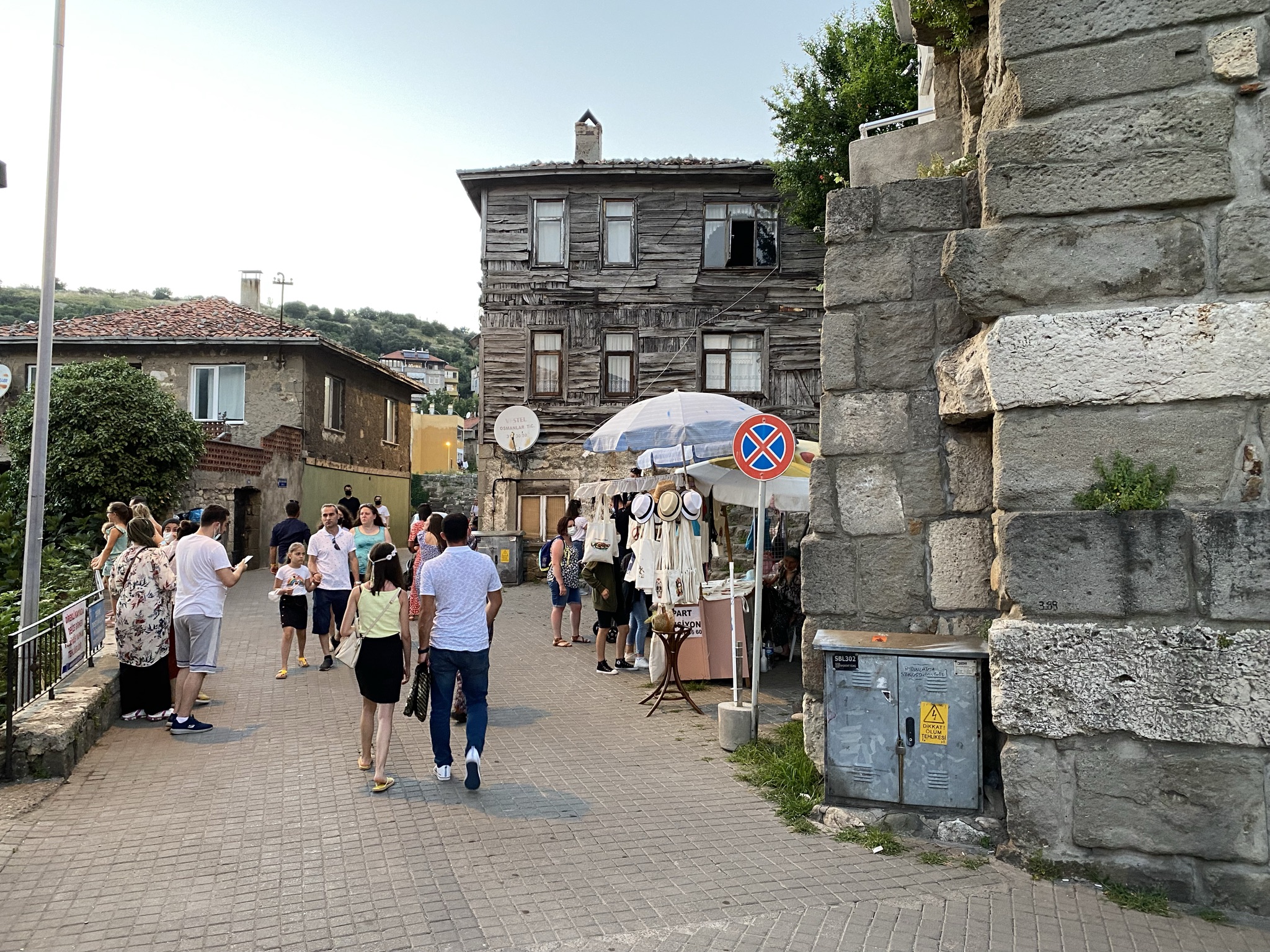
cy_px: 476
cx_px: 635
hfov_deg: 67.3
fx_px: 954
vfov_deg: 53.1
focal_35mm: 26
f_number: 1.8
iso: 125
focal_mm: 4.25
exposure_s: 1/50
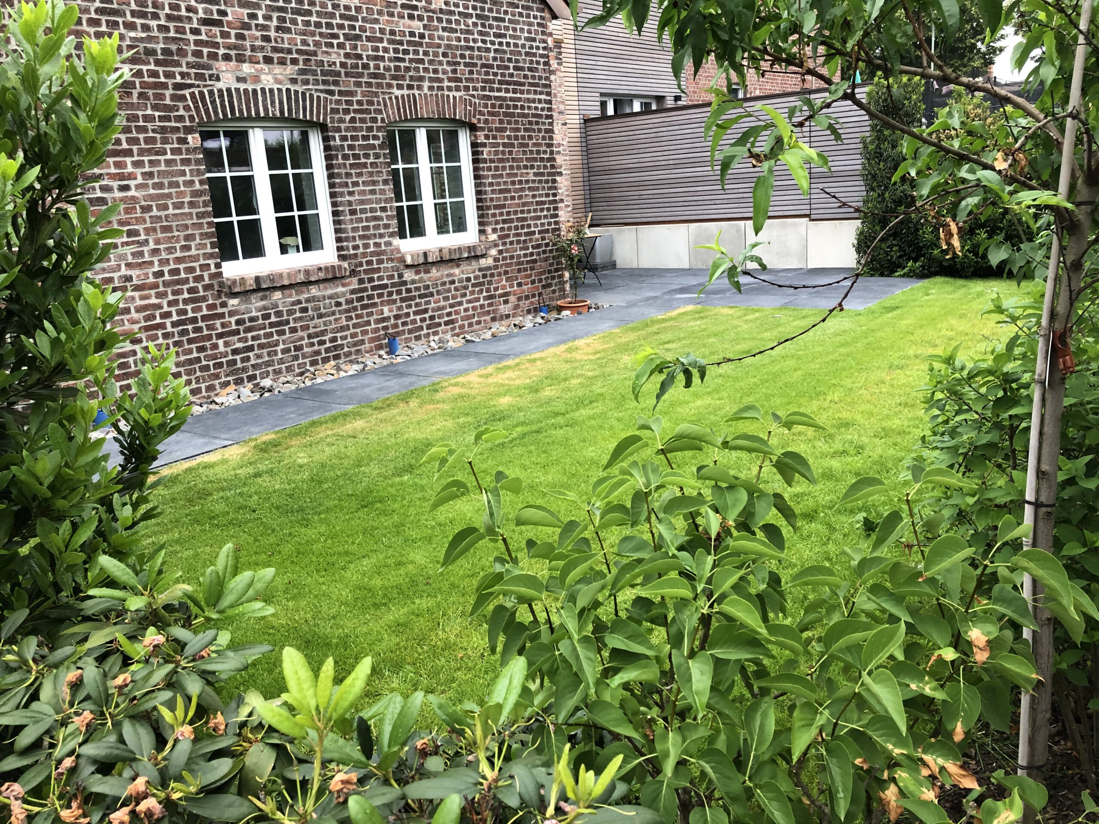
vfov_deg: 49.7
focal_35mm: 28
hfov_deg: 63.4
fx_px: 889
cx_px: 550
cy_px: 412
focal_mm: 3.99
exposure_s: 1/30
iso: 32
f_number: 1.8
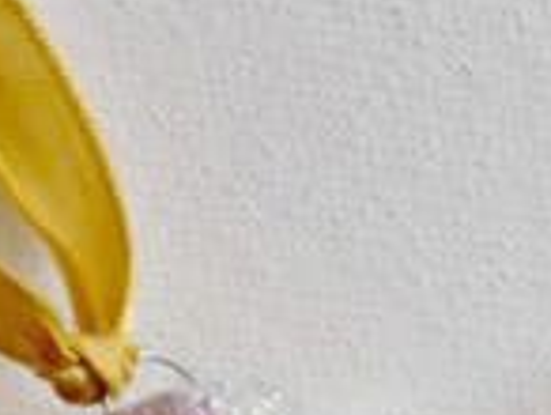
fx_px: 3348
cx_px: 774
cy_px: 709
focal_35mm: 210
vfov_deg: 6.9
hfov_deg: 9.2
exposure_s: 1/30
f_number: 3.2
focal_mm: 5.3
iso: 200
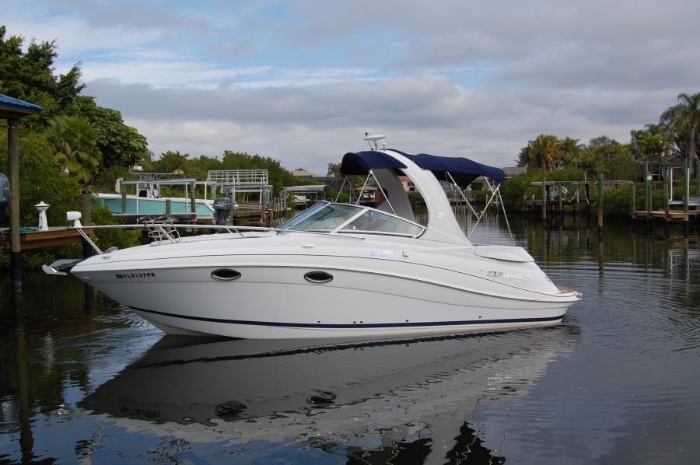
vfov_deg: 34.1
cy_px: 232
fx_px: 757
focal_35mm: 39
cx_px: 350
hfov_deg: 49.6
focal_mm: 26
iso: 200
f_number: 10
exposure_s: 1/400
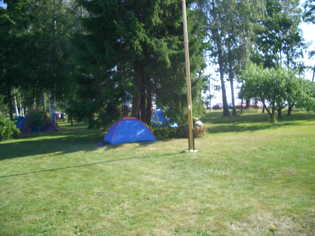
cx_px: 158
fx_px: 318
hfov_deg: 52.6
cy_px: 118
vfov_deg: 40.7
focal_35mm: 35
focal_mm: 5.8
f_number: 2.6
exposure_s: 1/500
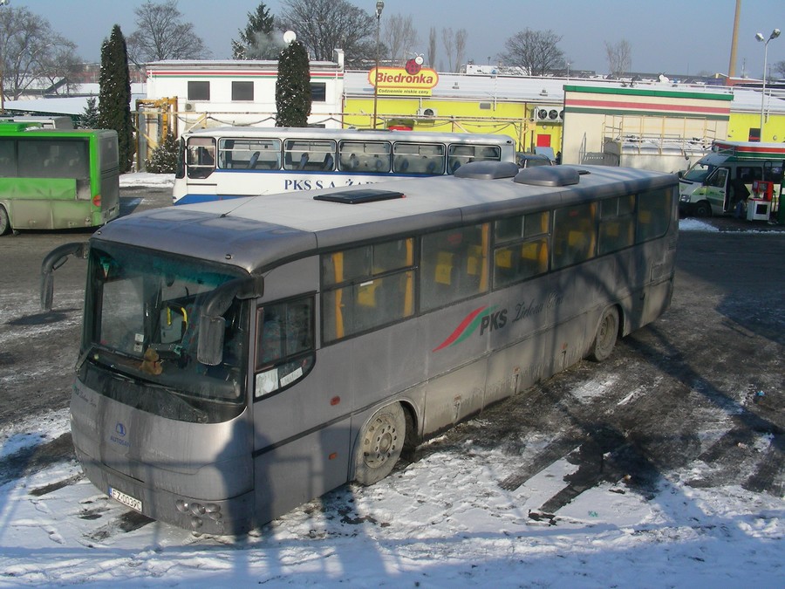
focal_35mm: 38
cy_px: 294
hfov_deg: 49.0
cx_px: 392
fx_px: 862
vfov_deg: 37.7
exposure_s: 1/412
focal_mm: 6.3
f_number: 5.6
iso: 50
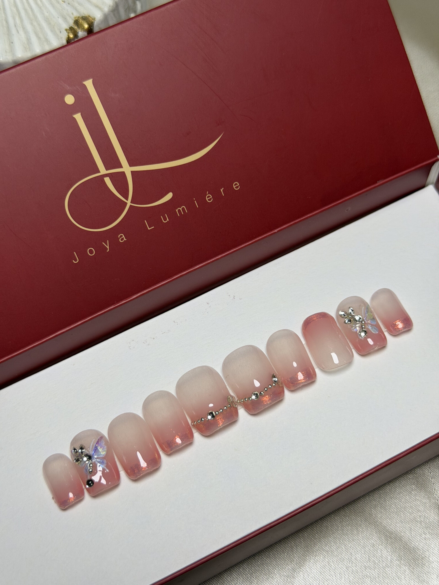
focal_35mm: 48
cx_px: 220
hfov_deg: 30.3
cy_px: 292
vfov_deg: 39.7
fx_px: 812
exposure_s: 1/109
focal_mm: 6.76
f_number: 1.78
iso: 100
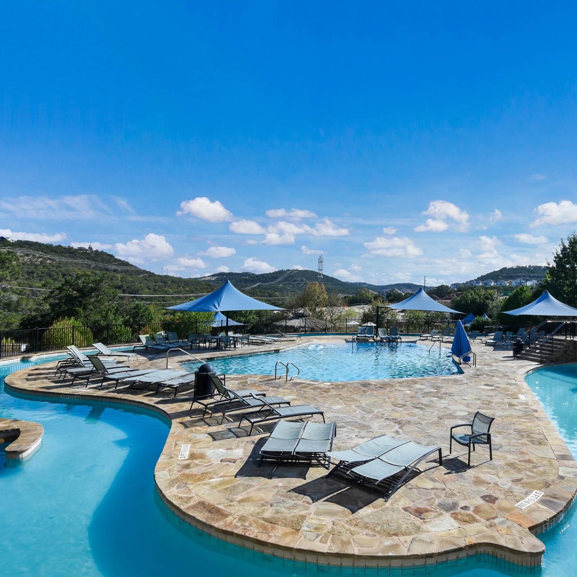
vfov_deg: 74.8
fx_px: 377
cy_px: 298
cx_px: 365
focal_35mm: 20
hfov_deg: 73.4
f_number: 8
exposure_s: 1/320
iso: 200
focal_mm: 10
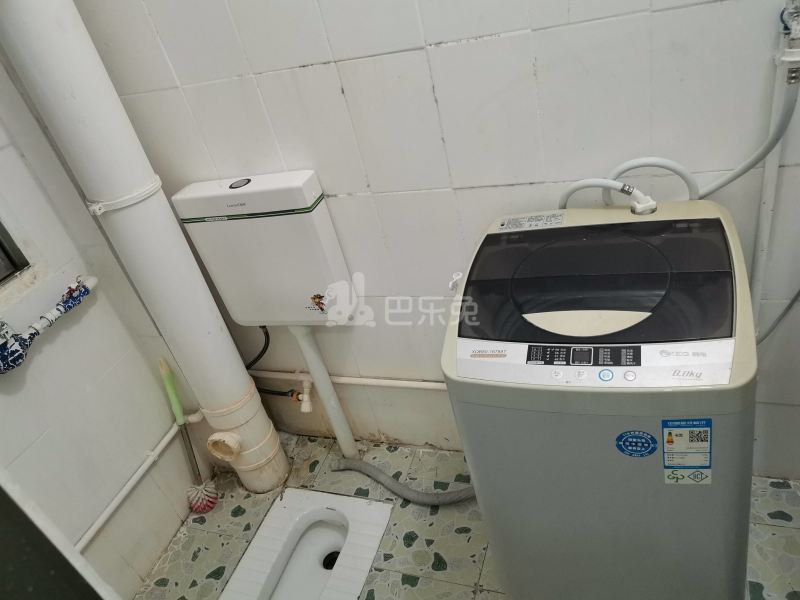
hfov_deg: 67.3
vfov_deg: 53.1
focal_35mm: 26
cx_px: 400
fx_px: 601
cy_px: 300
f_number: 1.8
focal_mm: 4.75
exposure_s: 1/50
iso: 250
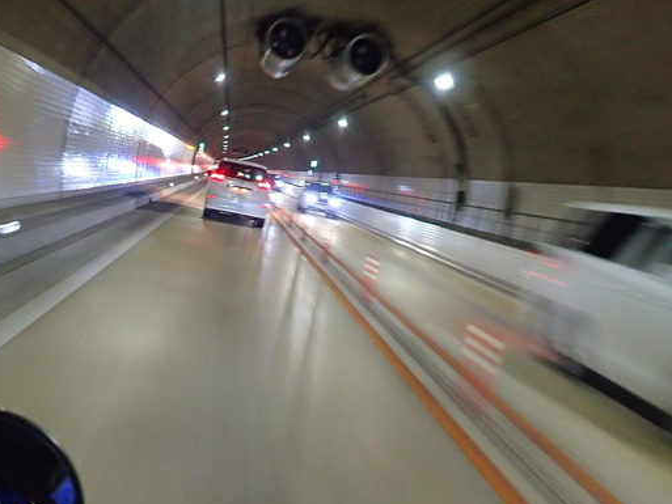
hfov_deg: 47.5
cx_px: 265
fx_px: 757
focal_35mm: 39
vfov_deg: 36.5
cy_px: 329
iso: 400
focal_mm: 4.5
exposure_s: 1/30
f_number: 2
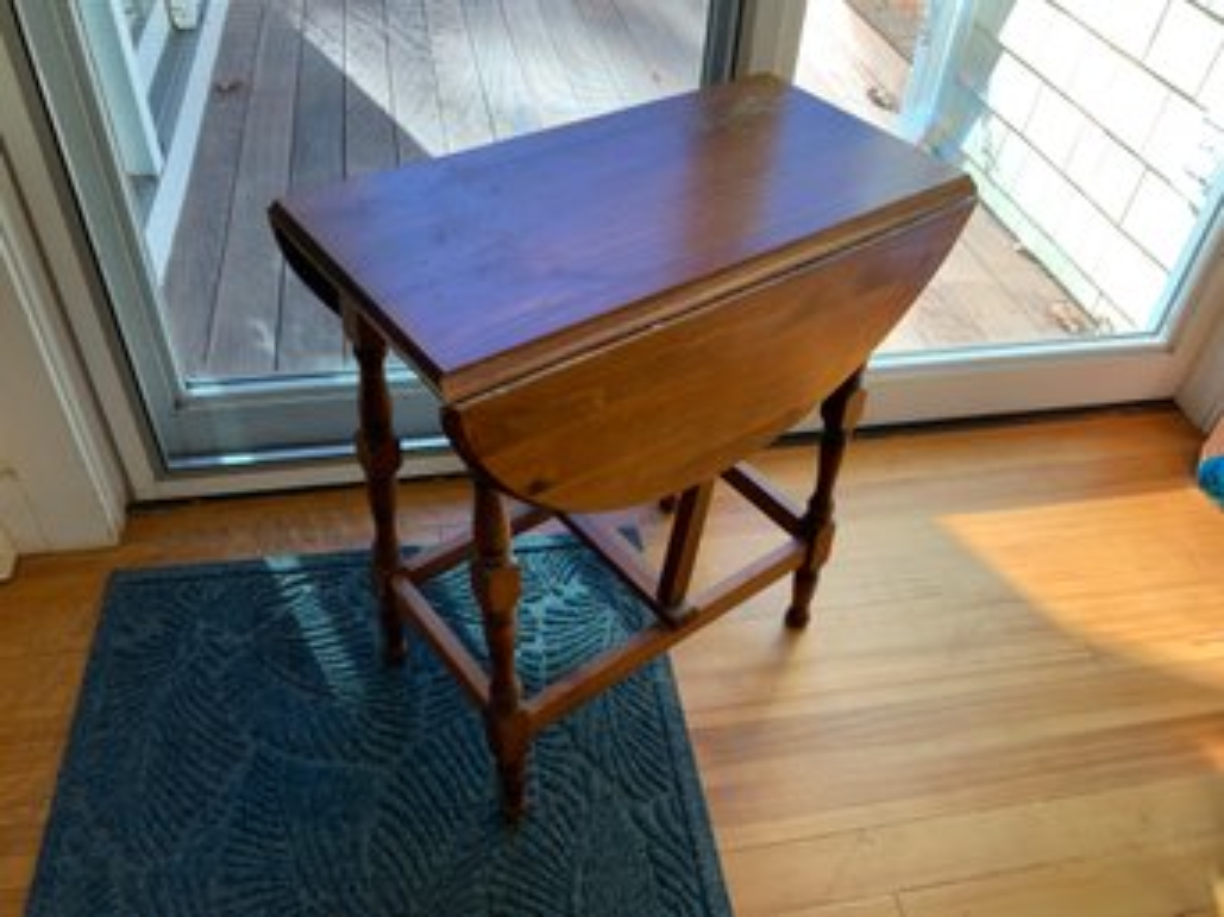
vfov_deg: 48.2
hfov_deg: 61.7
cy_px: 458
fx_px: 1025
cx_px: 612
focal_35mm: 29
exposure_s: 1/122
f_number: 1.8
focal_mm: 3
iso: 25
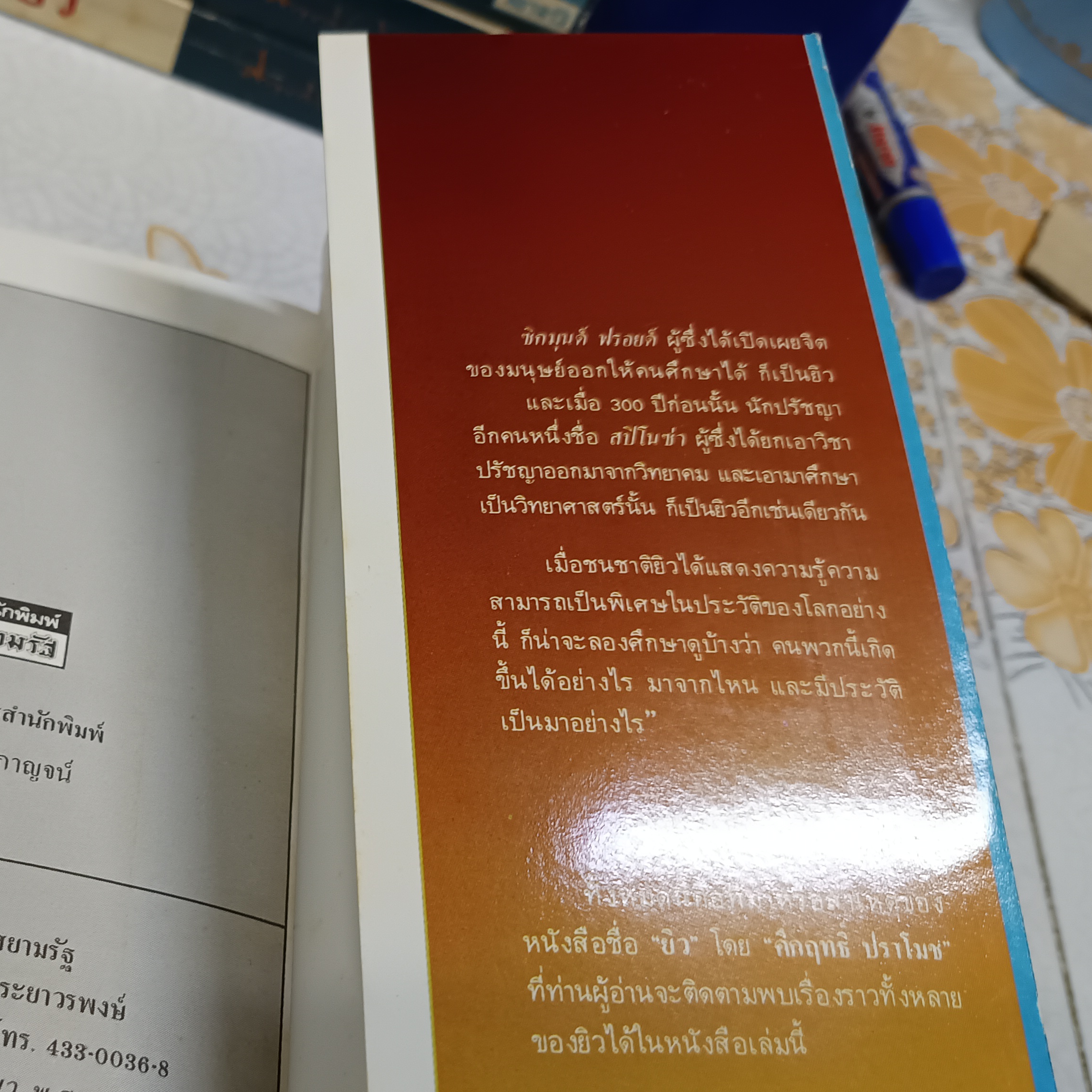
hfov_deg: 42.7
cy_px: 686
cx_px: 203
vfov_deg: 44.5
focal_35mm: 37
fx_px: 1321
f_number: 1.7
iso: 928
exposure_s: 1/33.3
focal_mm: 5.31
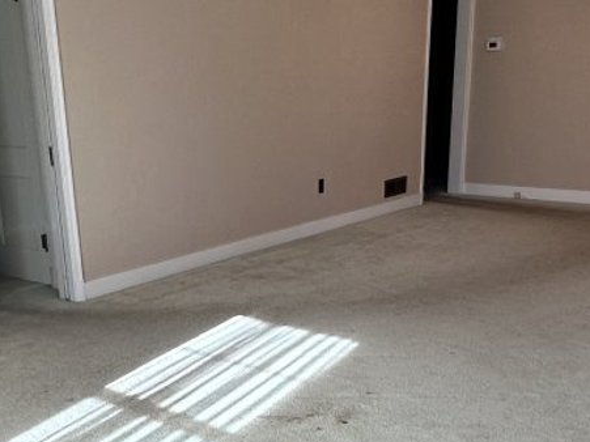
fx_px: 801
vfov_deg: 30.0
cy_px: 366
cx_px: 235
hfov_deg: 40.3
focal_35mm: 47
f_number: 2.2
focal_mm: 2.22
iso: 80
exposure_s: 1/120
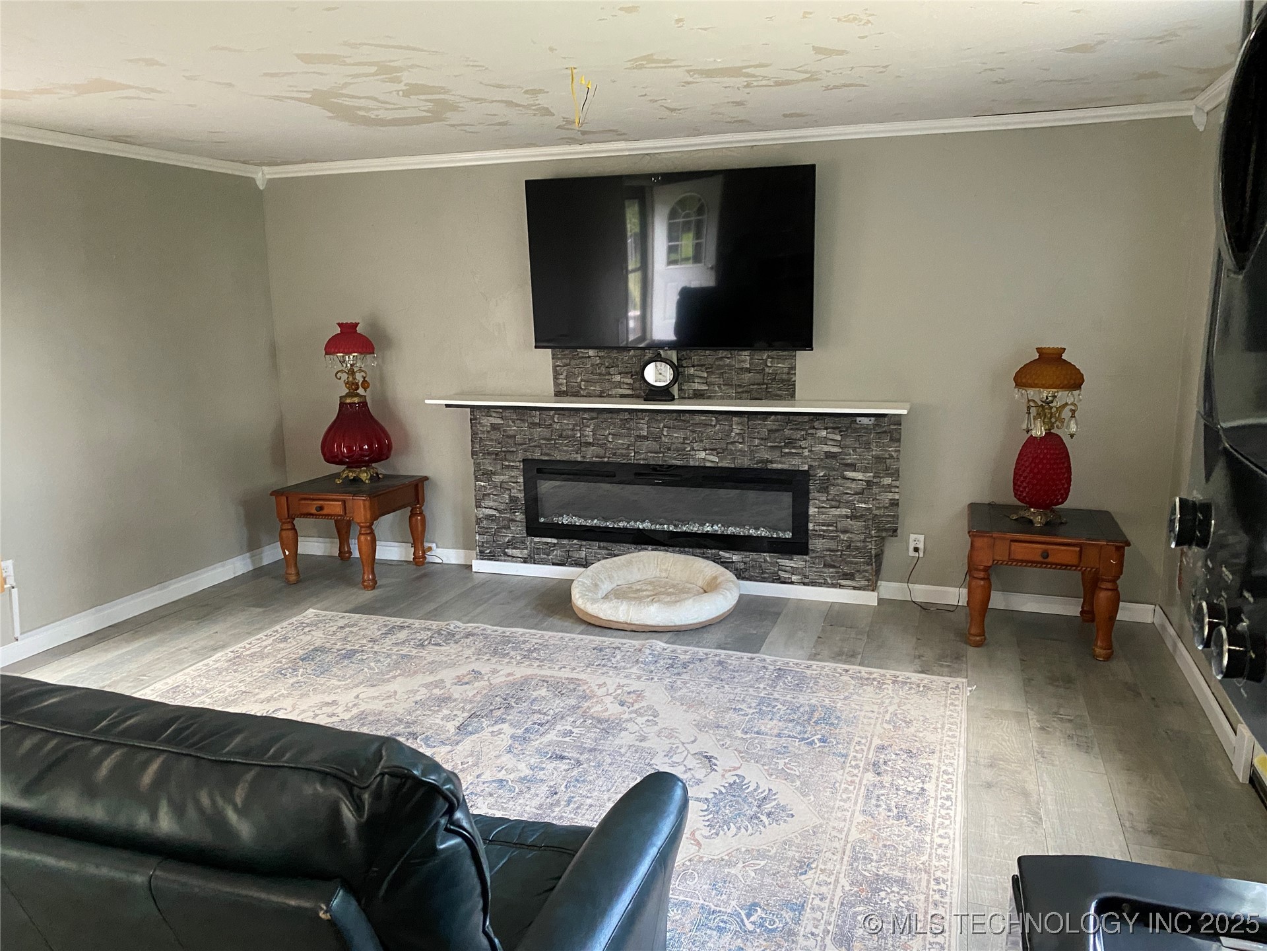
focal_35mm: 26
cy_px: 476
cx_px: 634
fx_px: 952
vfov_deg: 53.1
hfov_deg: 67.3
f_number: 1.8
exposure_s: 1/60
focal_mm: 4.25
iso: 500
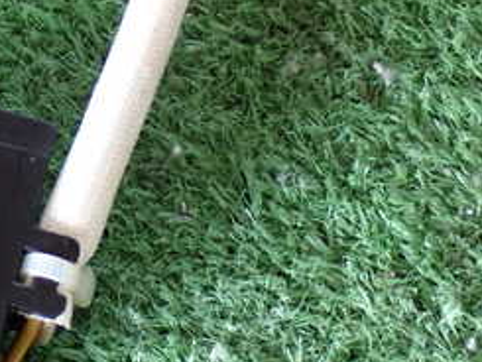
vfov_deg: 11.2
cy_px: 49
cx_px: 67
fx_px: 1839
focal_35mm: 132
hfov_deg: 14.8
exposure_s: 1/50
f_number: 3.3
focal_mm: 9.65
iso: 640
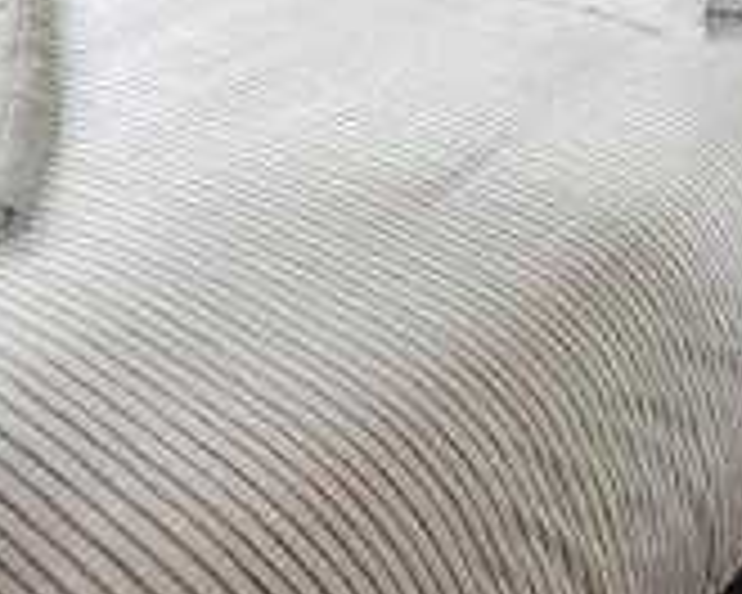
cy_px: -317
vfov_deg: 22.1
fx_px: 1230
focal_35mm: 56
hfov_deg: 33.6
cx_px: 407
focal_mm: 10
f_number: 5.6
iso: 160
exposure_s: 1/125
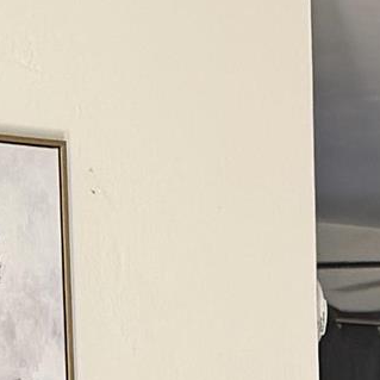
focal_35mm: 204
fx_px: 2534
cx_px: 797
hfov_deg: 8.1
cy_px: 910
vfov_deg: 7.9
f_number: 1.78
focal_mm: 6.76
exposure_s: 1/64
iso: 200
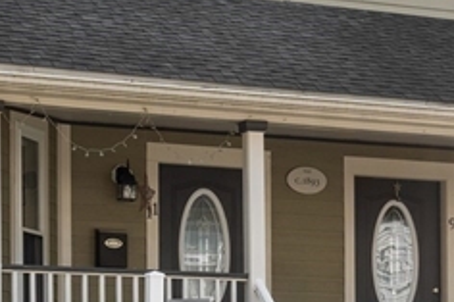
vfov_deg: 9.8
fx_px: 1752
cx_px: 323
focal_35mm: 139
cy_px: 201
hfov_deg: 14.7
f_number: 7.1
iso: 320
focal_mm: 32
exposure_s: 1/500
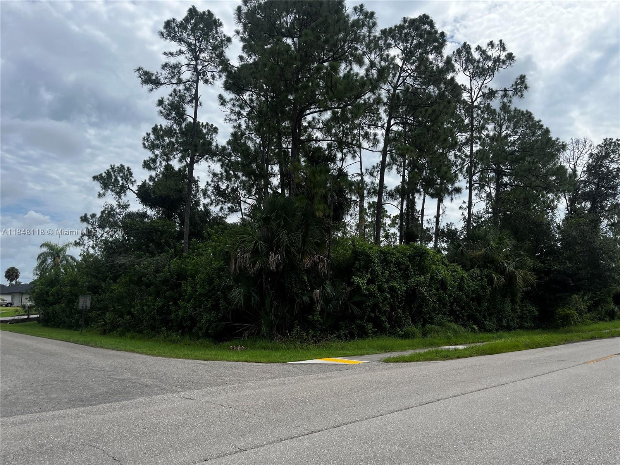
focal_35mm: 26
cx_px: 310
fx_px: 466
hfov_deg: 67.3
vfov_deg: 53.1
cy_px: 232
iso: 50
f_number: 1.6
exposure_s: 1/3215
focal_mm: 5.1
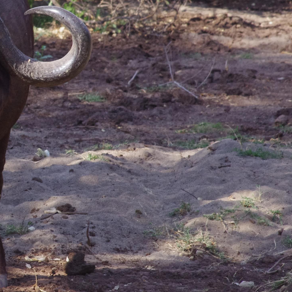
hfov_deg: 3.1
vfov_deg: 3.1
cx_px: -56
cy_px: 119
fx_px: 5363
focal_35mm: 562
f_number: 11
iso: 800
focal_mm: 150
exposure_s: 1/250
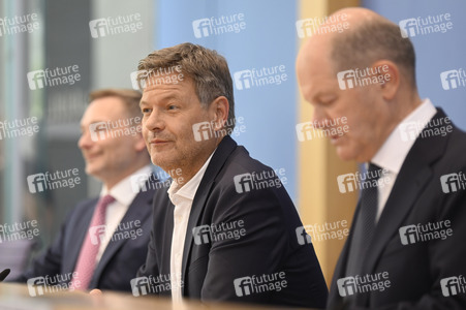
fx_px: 2070
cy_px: 155
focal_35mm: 160
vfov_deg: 8.6
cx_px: 233
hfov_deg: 12.8
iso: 1000
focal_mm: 160
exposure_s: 1/640
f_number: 2.8
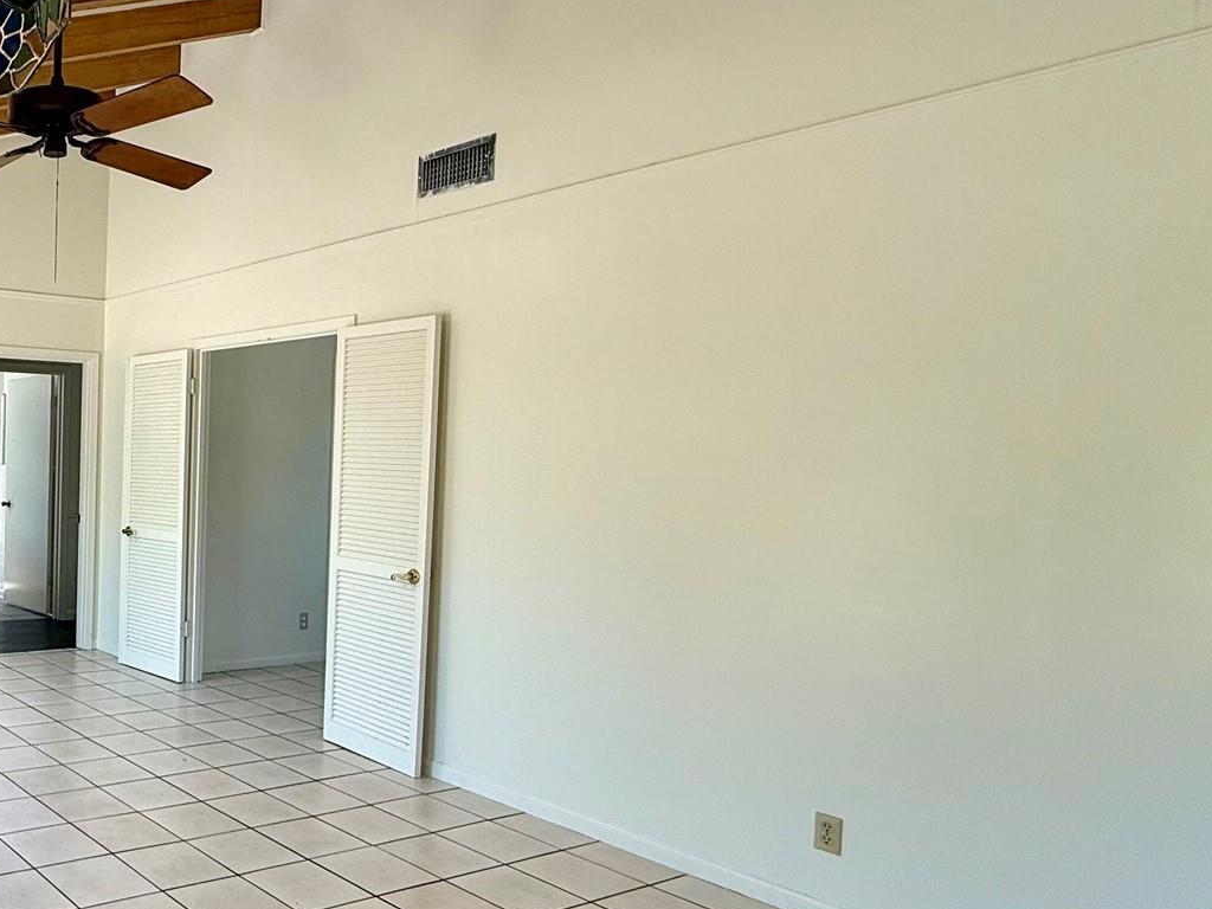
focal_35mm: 28
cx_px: 21
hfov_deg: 51.8
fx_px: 980
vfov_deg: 49.7
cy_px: 482
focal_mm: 2.22
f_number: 2.2
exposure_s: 1/120
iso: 50
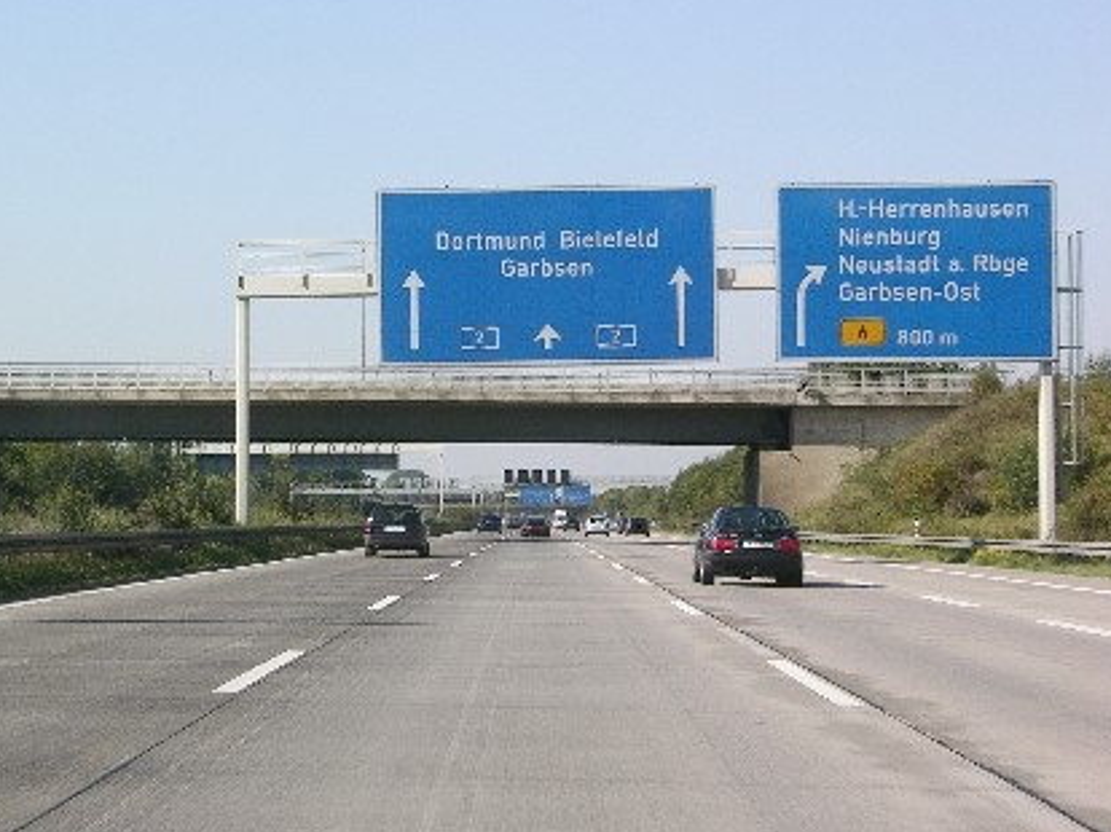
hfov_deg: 18.7
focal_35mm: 105
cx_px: 342
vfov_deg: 14.1
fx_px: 3368
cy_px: 400
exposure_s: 1/154
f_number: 6.7
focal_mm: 18.8
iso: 50
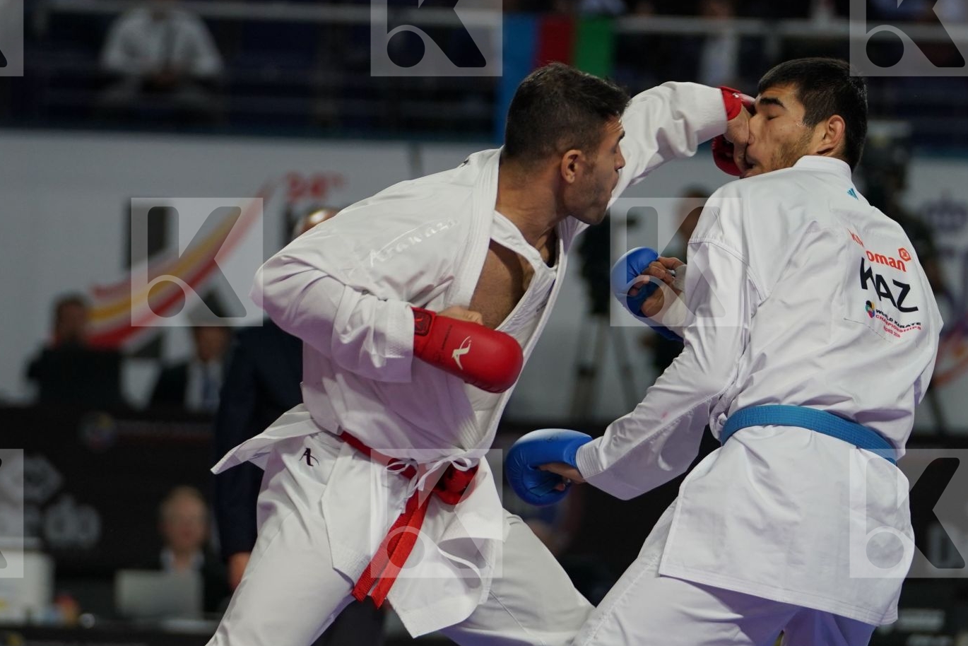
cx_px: 437
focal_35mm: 264
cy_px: 262
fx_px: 7100
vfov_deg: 5.2
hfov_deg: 7.8
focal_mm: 134
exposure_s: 1/1000
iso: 800
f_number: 2.8
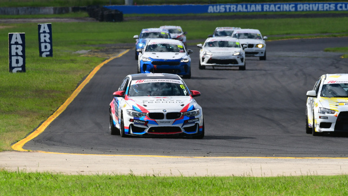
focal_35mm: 647
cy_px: 81
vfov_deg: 1.9
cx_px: 174
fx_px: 5969
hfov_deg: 3.3
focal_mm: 410
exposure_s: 1/640
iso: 500
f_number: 11
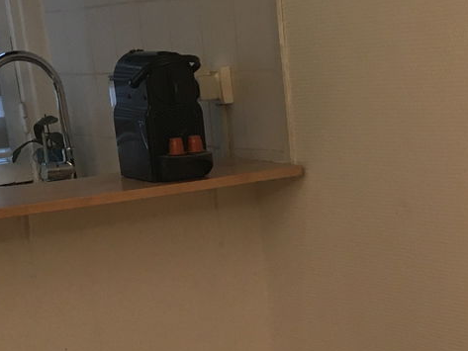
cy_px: 537
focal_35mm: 98
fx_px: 1325
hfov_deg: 19.9
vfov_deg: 14.1
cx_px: 322
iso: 64
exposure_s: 1/33
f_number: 2.2
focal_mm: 4.15
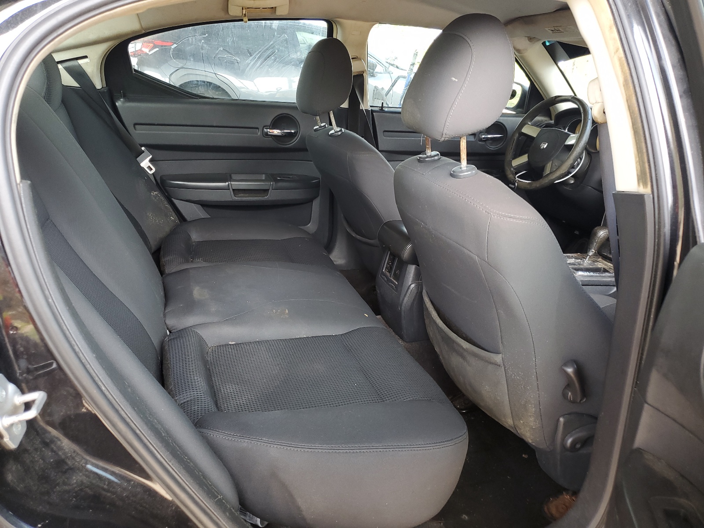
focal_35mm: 26
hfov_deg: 67.3
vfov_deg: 53.1
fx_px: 529
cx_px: 352
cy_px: 264
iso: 65
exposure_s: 1/120
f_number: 1.5
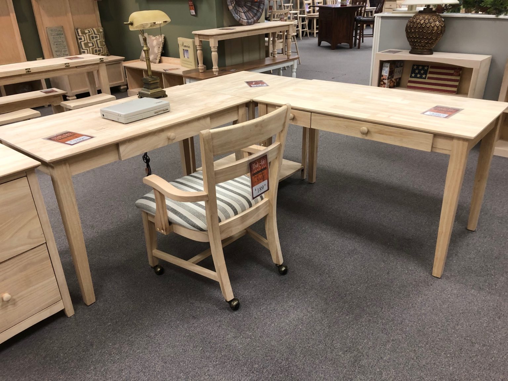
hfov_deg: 63.4
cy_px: 190
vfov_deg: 49.7
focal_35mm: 28
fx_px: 411
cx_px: 254
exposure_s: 1/17
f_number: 1.8
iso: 40
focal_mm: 3.99
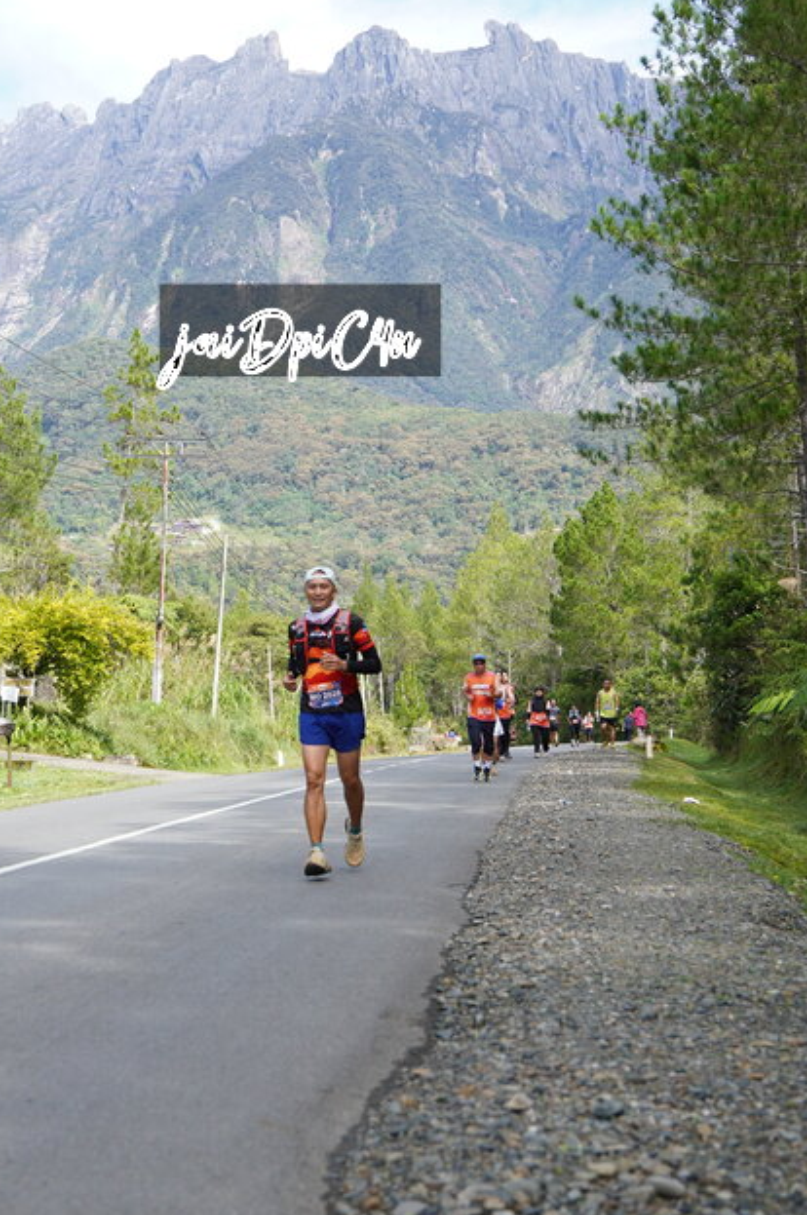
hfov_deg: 22.6
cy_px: 584
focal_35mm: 60
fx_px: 2010
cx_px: 299
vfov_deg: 33.6
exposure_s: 1/500
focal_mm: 31
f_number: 2.8
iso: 100
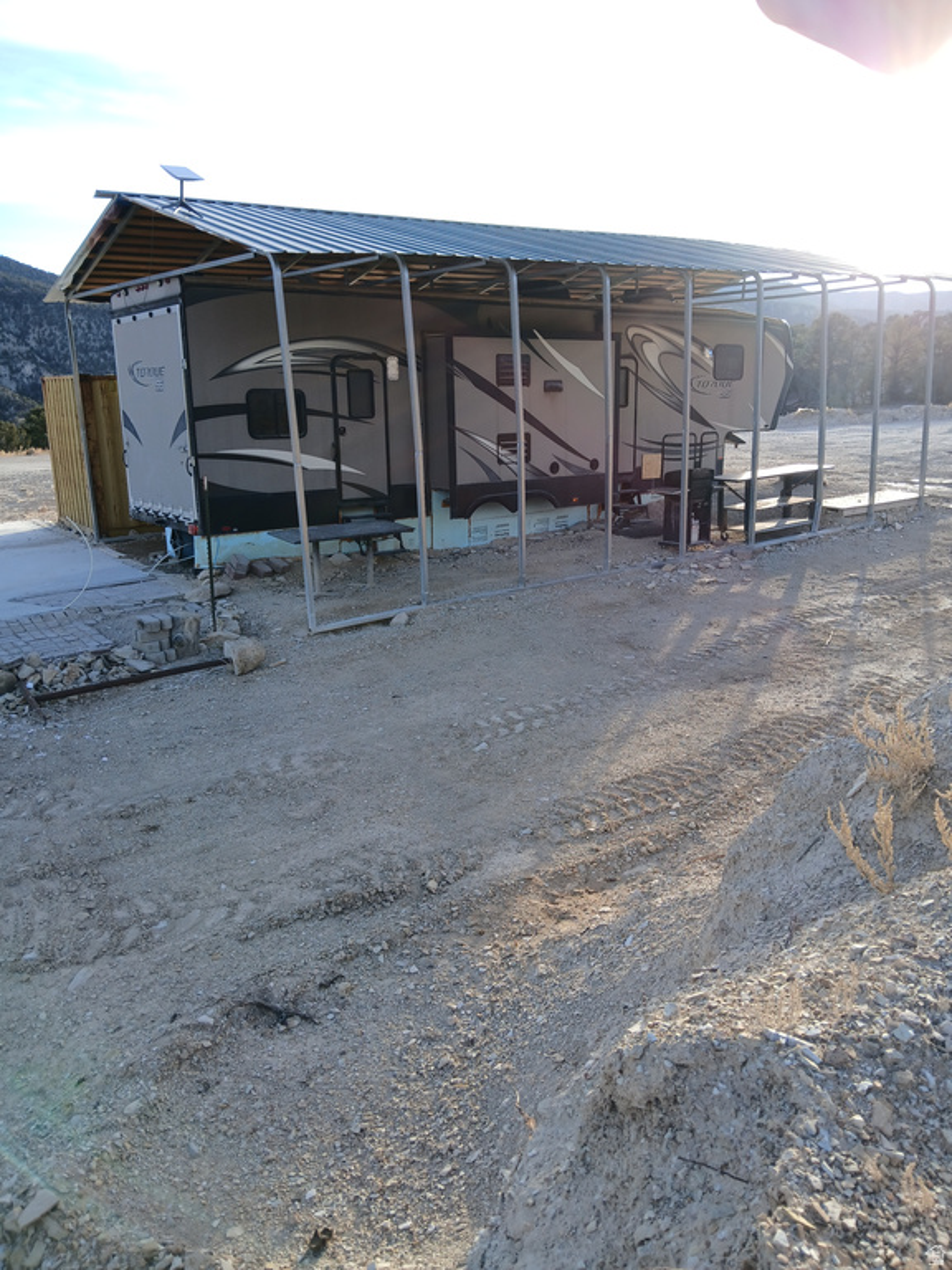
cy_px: 635
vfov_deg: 67.3
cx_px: 476
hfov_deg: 53.1
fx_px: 953
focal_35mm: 26
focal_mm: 3.98
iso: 20
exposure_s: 1/160
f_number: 1.8
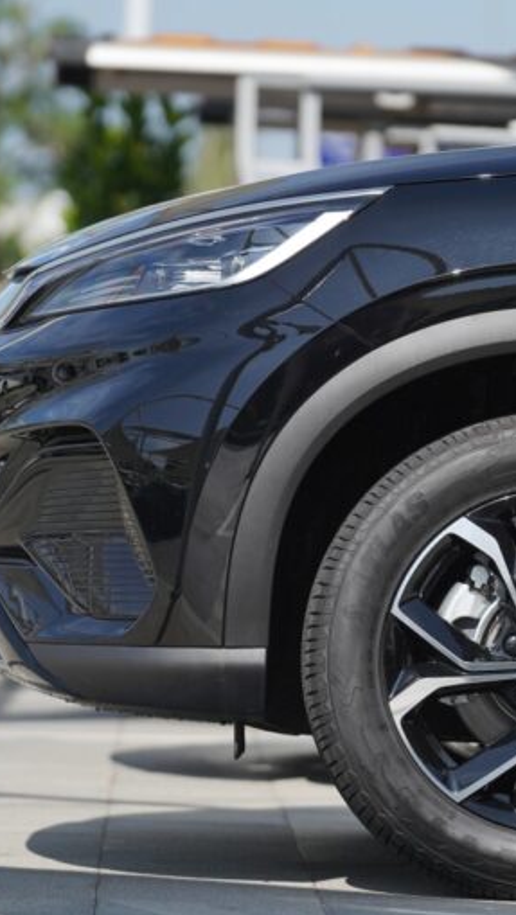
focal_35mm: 259
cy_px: 458
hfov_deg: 4.7
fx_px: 6288
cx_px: 383
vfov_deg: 8.3
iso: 400
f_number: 4
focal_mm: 164
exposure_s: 1/4000
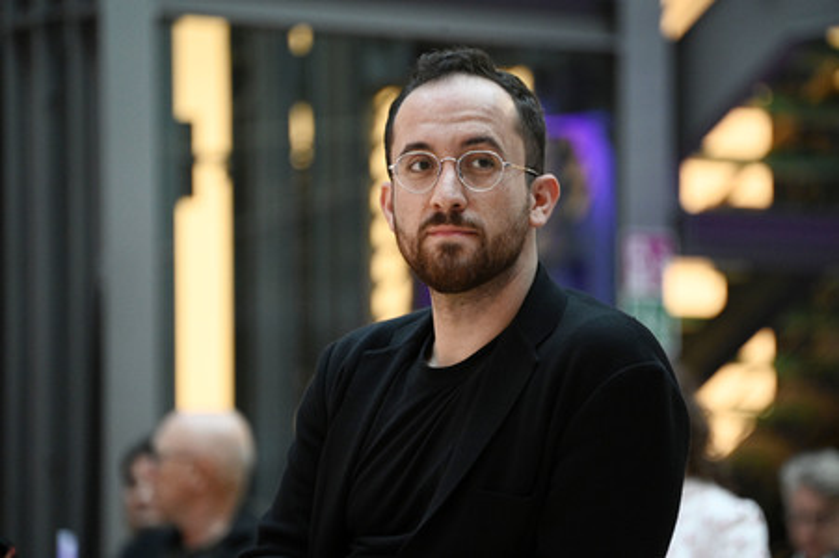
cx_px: 420
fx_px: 6986
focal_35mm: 300
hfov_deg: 6.9
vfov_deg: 4.6
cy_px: 279
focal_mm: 300
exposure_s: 1/80
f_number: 5.6
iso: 6400
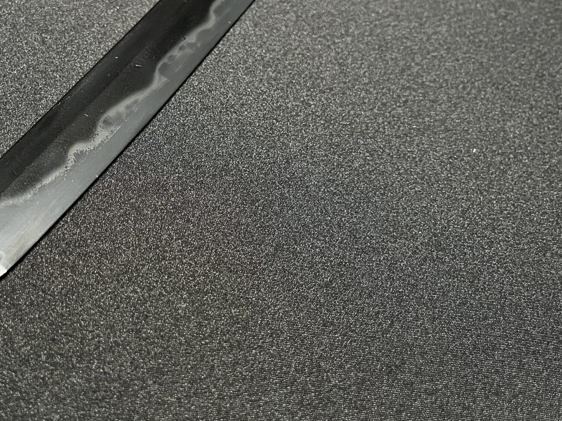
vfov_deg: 32.5
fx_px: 714
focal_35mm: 44
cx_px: 137
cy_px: 133
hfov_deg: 41.6
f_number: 1.6
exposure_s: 1/33
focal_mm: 5.1
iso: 400
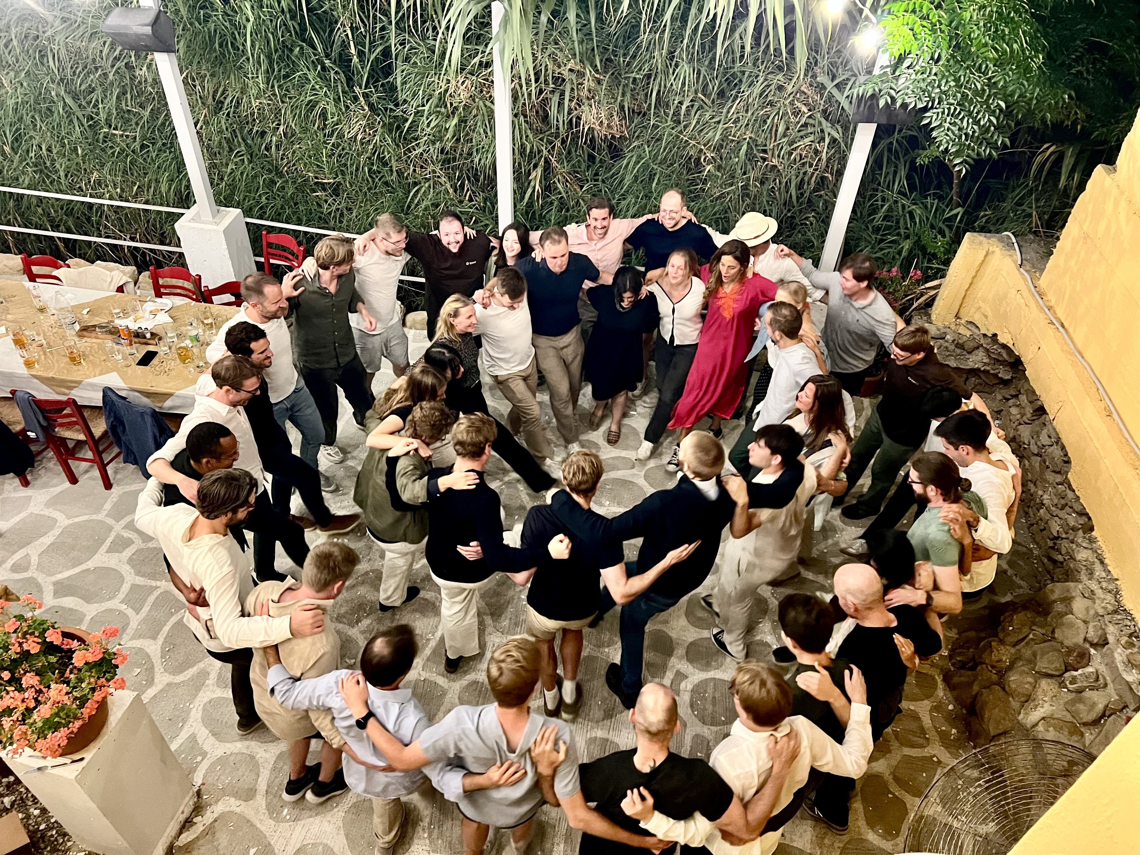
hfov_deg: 67.3
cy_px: 428
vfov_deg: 53.1
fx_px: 856
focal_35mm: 26
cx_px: 570
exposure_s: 1/33
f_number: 1.5
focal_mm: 5.7
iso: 500
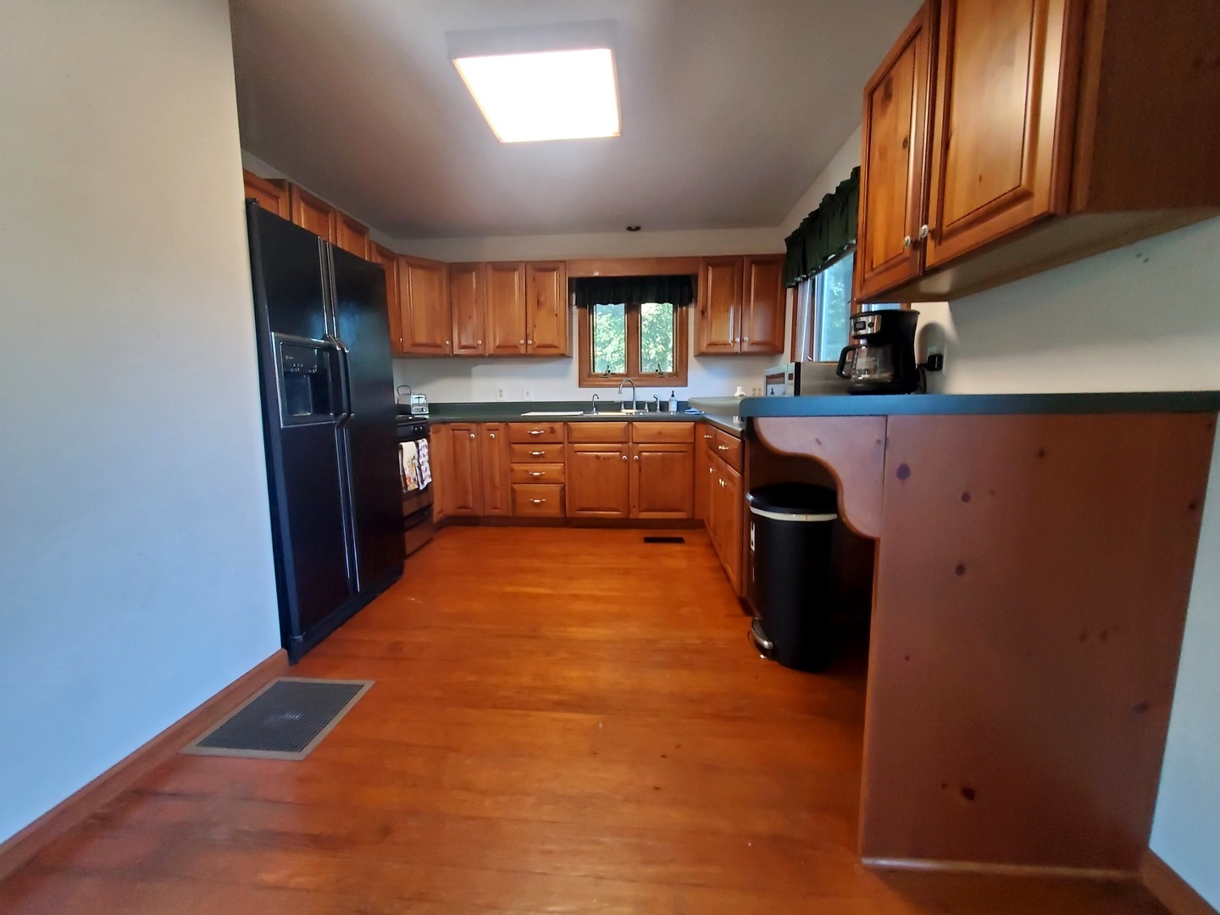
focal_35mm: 13
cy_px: 458
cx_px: 610
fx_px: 458
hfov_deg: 106.2
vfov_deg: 89.9
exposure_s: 1/30
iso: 640
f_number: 2.2
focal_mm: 1.8
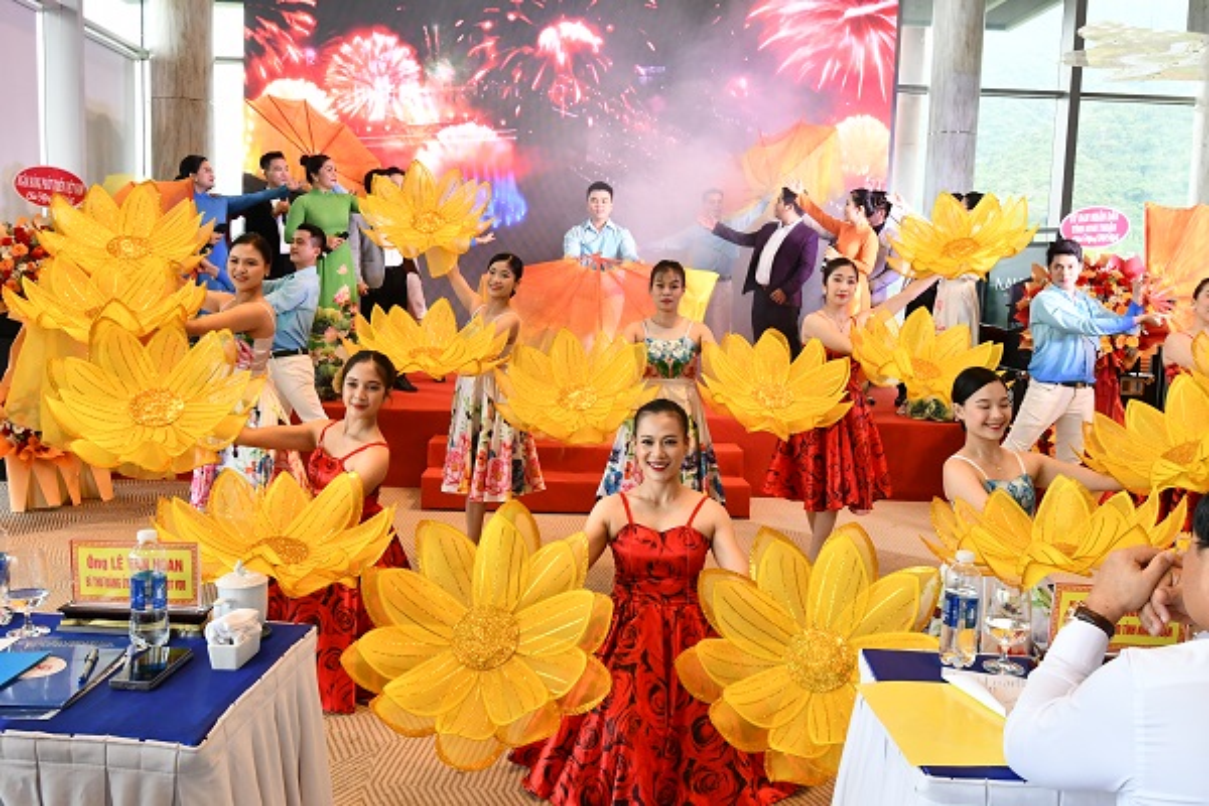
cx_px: 604
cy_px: 403
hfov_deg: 61.9
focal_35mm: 30
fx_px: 1007
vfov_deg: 43.6
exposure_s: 1/60
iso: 2500
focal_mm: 20
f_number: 9
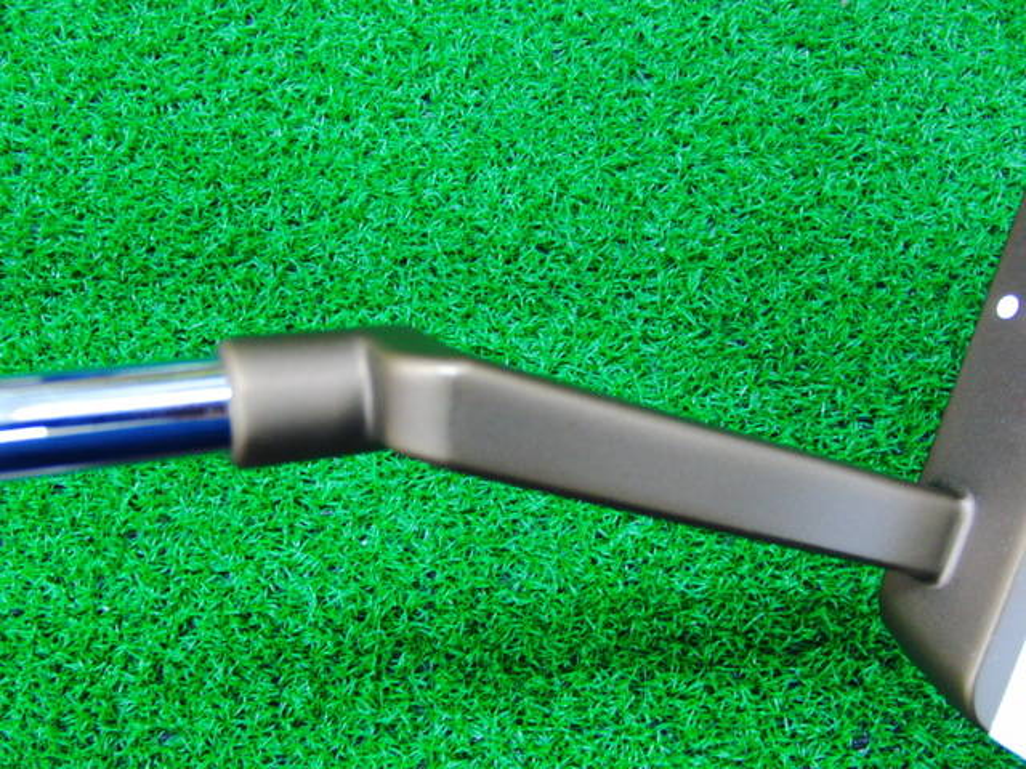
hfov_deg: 50.1
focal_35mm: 37
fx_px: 1097
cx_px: 513
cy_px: 384
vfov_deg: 38.7
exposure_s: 1/20
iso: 400
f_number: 3.6
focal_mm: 6.42
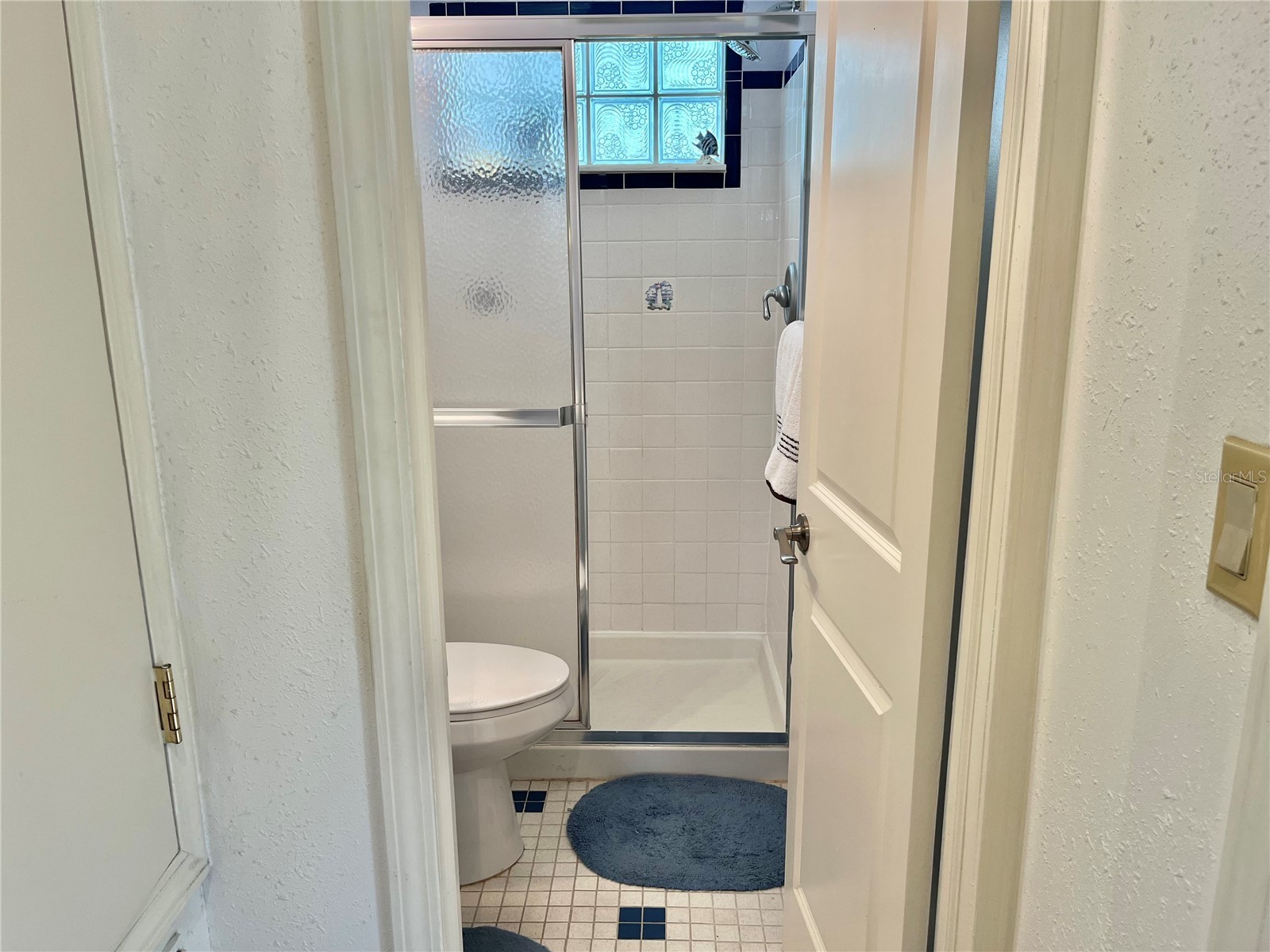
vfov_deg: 53.1
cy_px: 476
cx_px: 635
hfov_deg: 67.3
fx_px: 954
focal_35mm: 26
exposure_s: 1/60
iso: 64
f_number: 1.6
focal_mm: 5.1
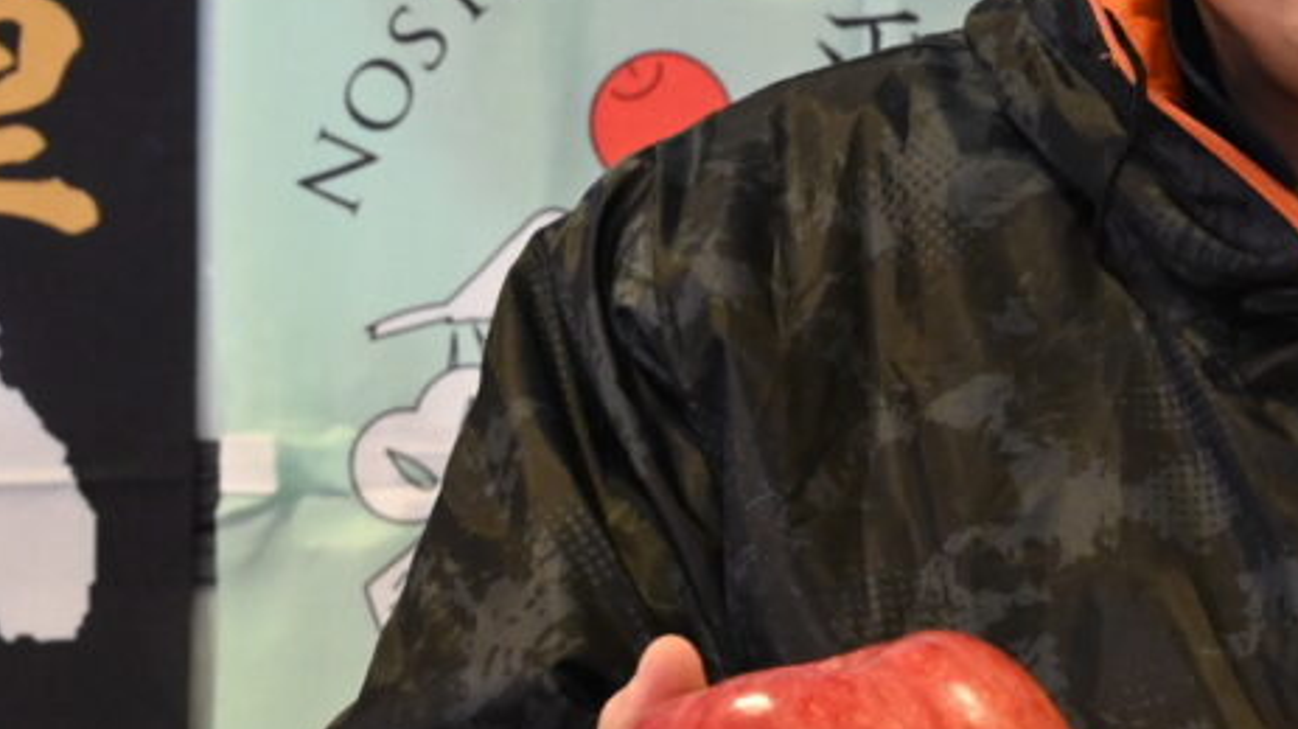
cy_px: 250
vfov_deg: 9.1
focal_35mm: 133
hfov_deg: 15.8
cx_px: 1351
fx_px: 4576
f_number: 7.1
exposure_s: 1/100
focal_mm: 49
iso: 9000
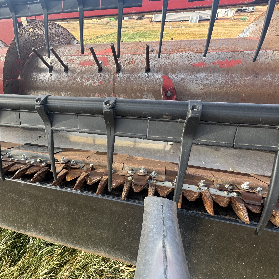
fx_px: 173
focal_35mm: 19
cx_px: 110
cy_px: 159
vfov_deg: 77.3
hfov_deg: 76.7
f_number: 2.2
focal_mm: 2.22
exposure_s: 1/116
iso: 40
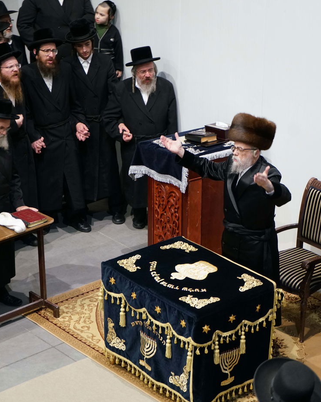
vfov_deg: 19.4
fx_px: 1176
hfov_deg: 15.5
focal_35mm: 99
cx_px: 228
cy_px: 201
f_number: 4
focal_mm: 70
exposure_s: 1/80
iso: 2500
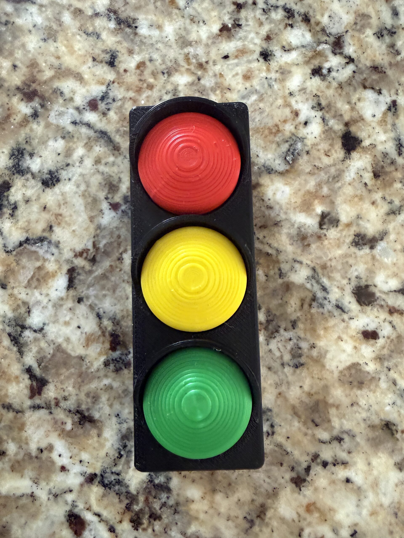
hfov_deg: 56.8
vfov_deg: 71.6
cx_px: 202
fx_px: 373
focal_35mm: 24
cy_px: 269
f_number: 2.2
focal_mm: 2.22
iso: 800
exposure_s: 1/60
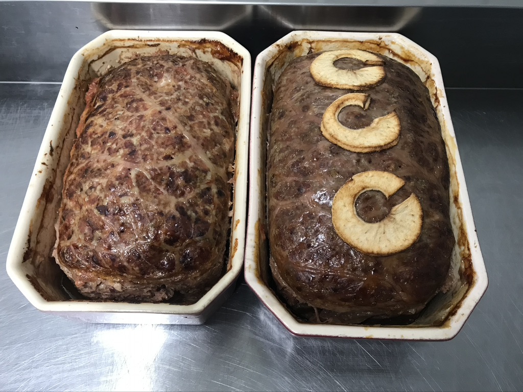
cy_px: 196
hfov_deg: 63.4
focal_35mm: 28
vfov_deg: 49.7
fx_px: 423
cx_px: 262
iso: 50
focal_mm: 3.99
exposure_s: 1/17
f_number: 1.8
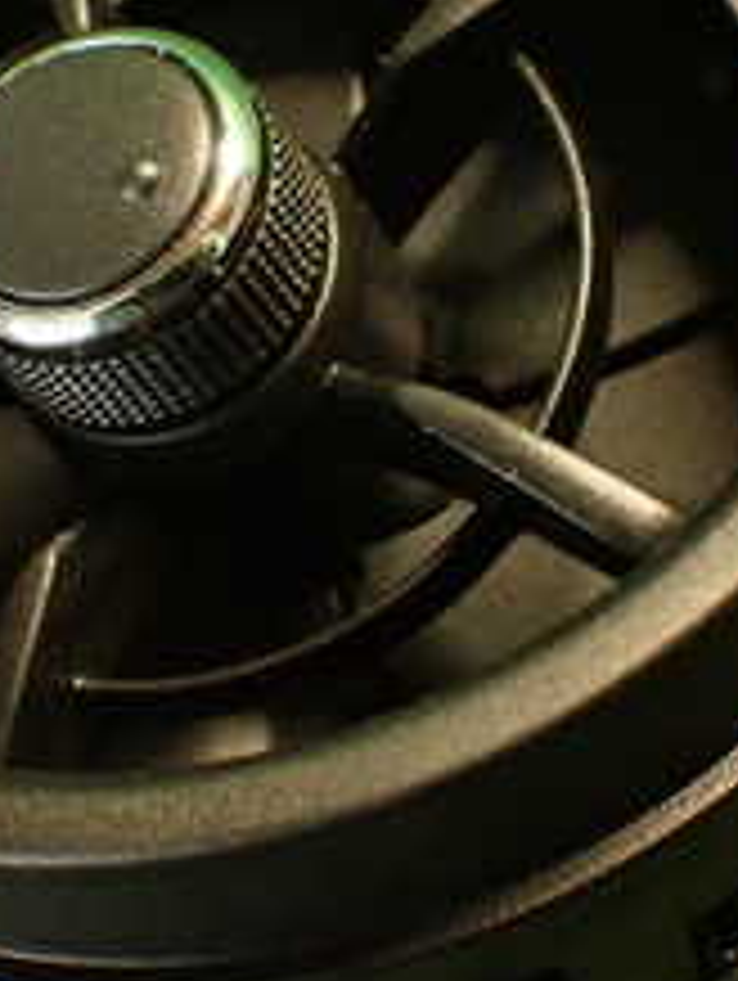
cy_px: 468
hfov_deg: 16.8
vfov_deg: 22.2
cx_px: 284
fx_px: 2497
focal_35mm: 88
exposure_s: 1/30
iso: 800
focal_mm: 5.79
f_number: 2.4
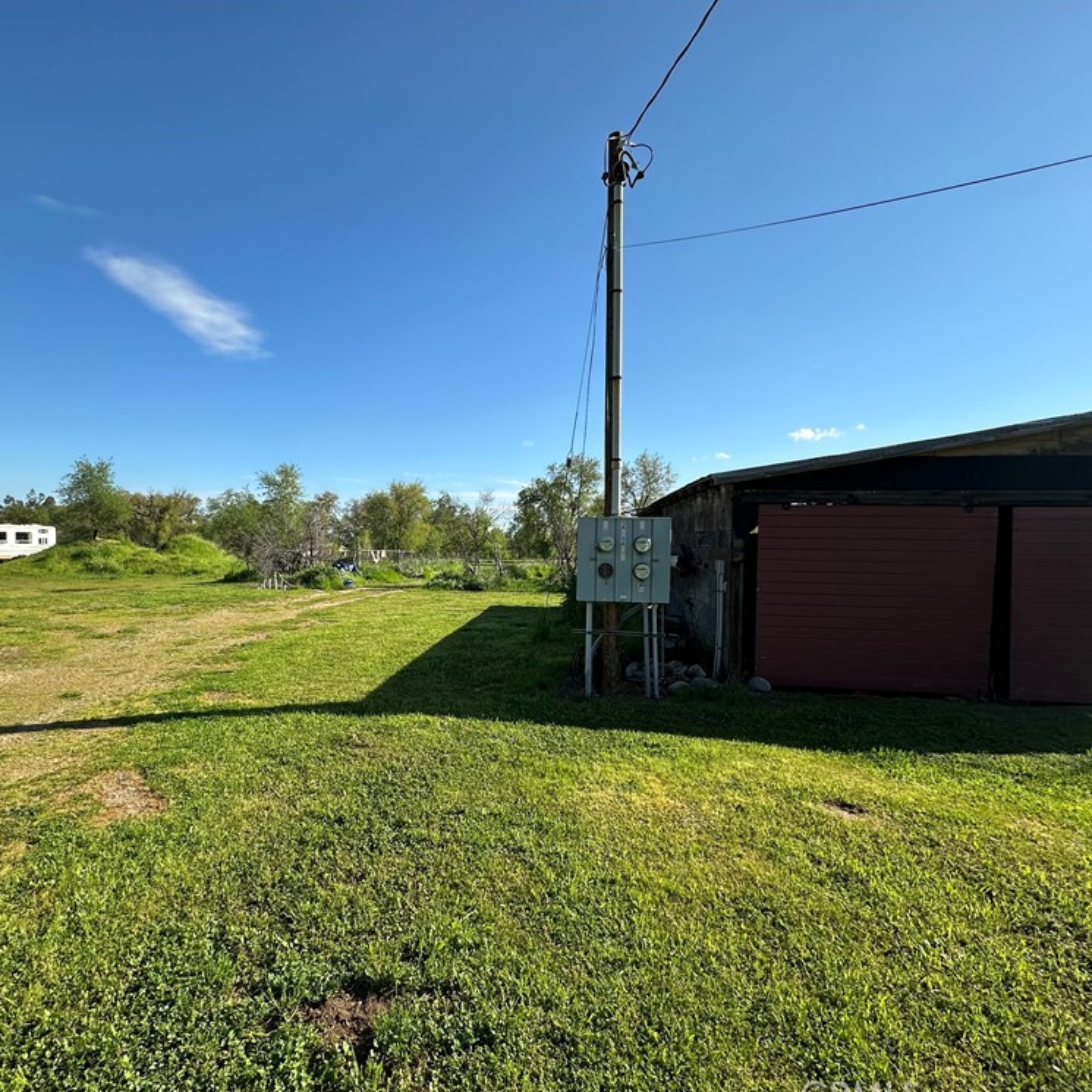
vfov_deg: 84.0
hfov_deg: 83.3
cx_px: 460
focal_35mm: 17
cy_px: 553
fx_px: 607
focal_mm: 2.22
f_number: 2.2
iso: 50
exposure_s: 1/1689
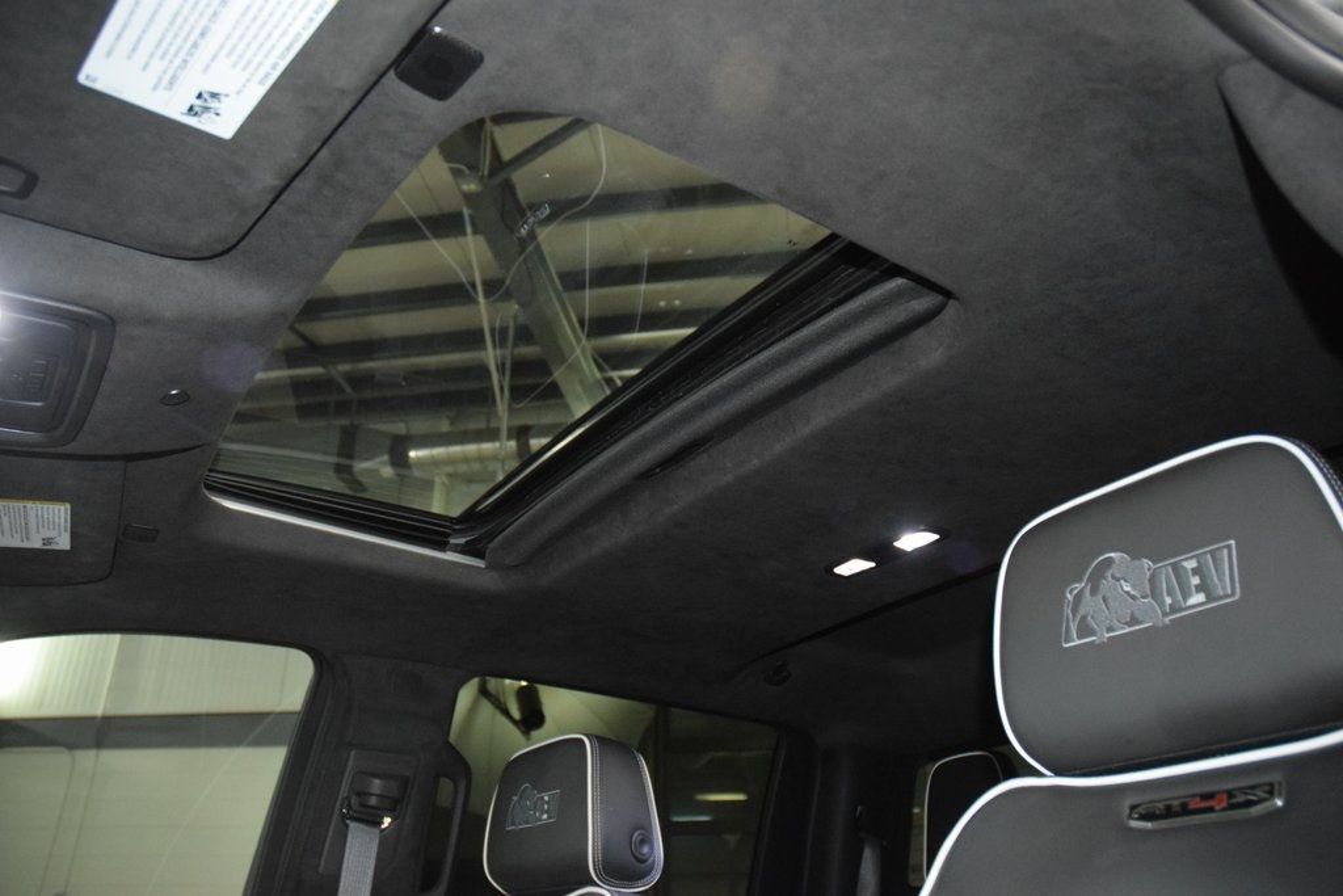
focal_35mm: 27
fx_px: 1007
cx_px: 672
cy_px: 448
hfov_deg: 67.4
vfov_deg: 47.9
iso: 3200
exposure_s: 1/50
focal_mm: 18
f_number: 3.5
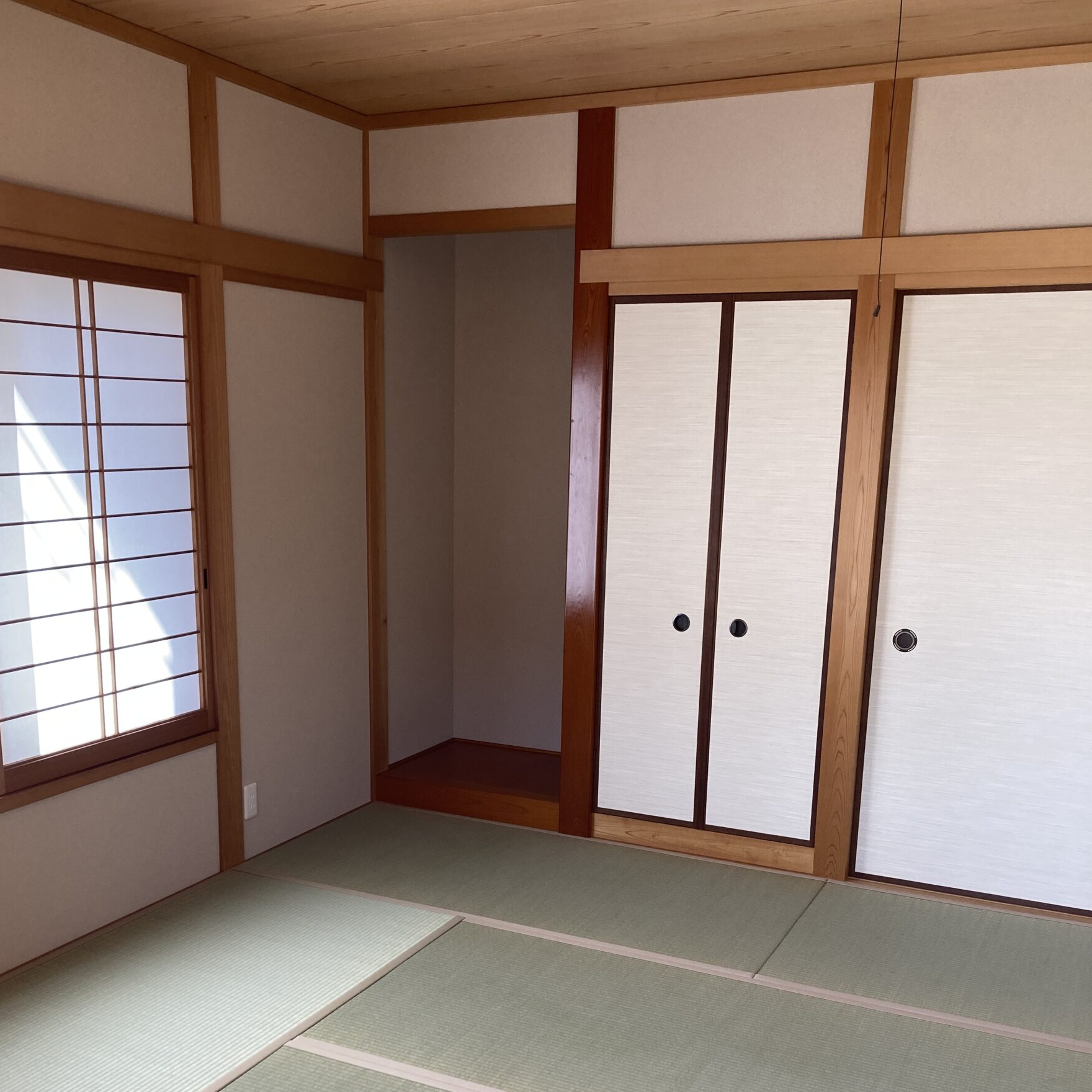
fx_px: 1285
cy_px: 738
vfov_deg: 45.3
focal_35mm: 36
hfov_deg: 46.0
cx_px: 503
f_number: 1.8
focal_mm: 3.99
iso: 64
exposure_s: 1/120
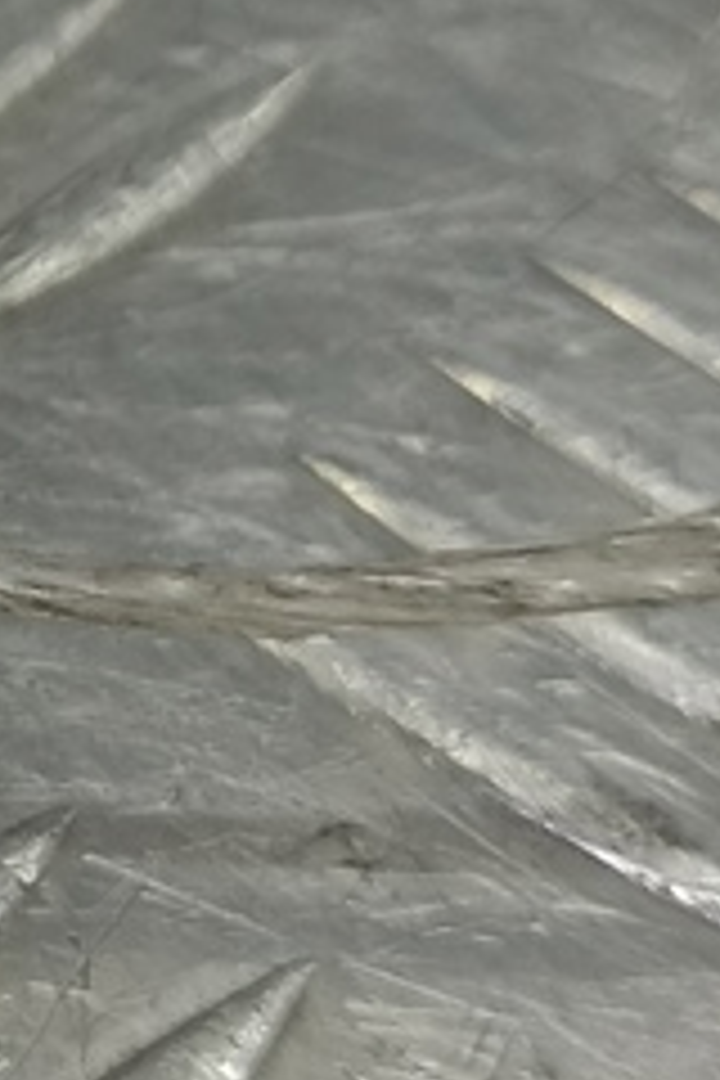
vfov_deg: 19.8
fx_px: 3060
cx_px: -1058
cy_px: 189
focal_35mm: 102
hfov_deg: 11.1
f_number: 1.6
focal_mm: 4.11
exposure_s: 1/50
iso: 112
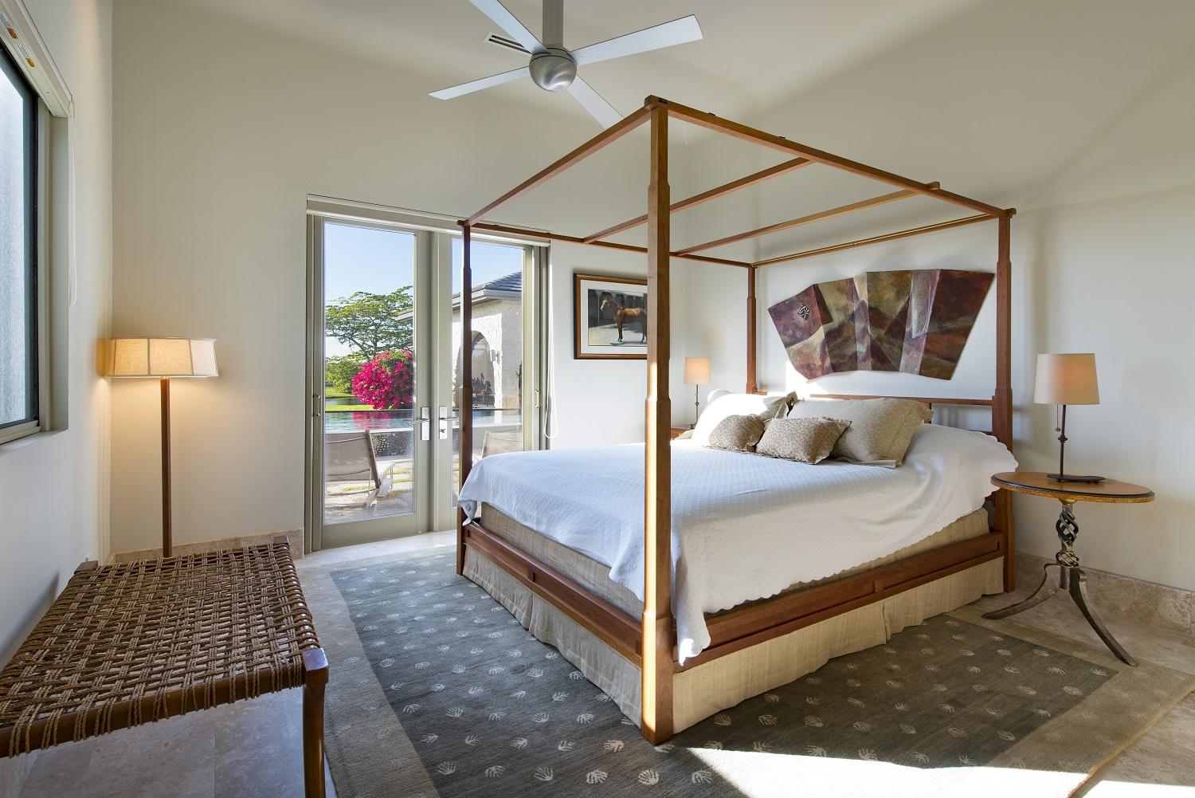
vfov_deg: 77.4
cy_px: 399
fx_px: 498
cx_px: 598
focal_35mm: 15
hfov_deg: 100.4
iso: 100
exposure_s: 1/60
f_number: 10
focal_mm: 15
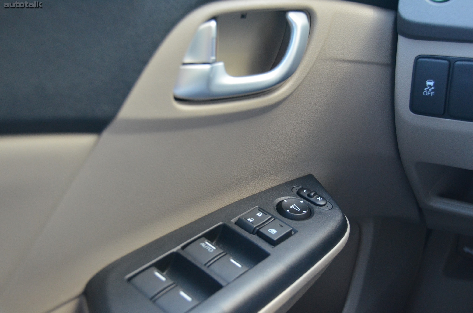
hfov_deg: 41.2
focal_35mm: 48
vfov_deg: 28.0
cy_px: 156
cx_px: 236
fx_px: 629
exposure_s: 1/100
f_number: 4
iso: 1600
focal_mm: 32
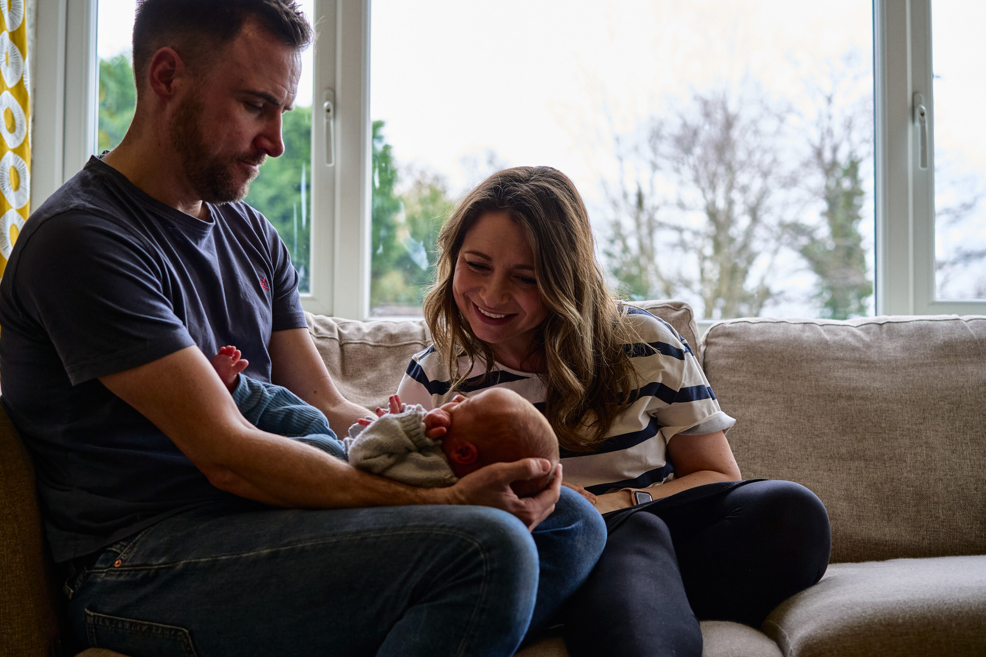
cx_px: 493
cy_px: 328
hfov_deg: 36.3
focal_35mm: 55
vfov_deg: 24.6
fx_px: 1506
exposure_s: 1/160
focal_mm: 55
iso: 800
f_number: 4
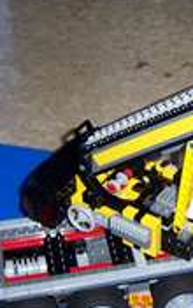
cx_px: 225
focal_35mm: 87
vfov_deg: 23.7
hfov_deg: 14.6
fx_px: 729
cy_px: 100
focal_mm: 6.2
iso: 80
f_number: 2.8
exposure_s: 1/60
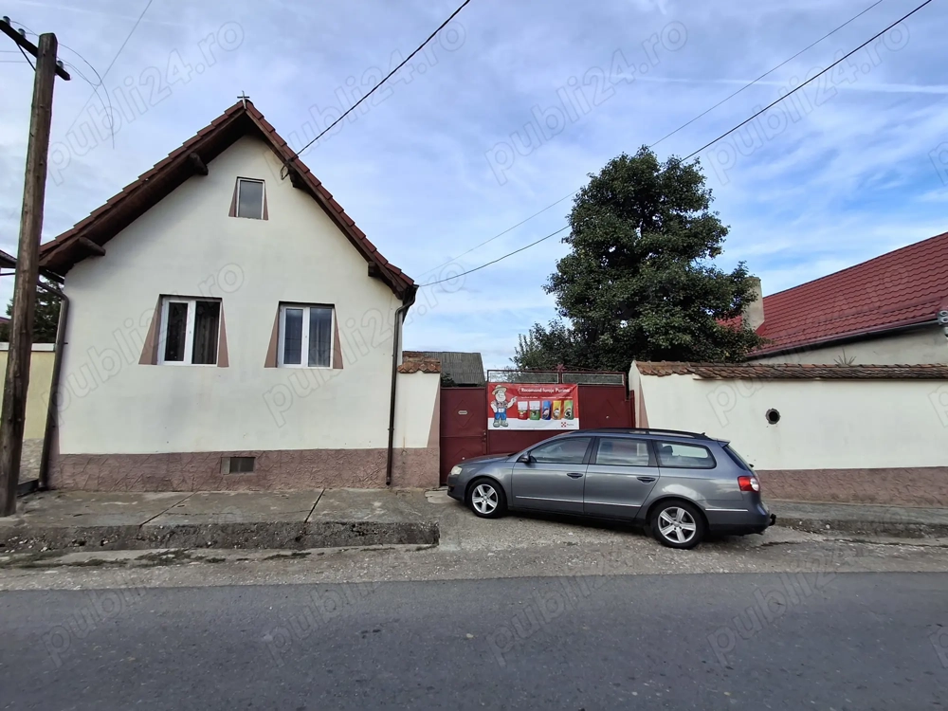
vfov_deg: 78.1
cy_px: 356
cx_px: 474
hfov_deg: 94.5
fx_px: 438
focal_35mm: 16
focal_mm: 1.64
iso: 40
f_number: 2.2
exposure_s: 1/685
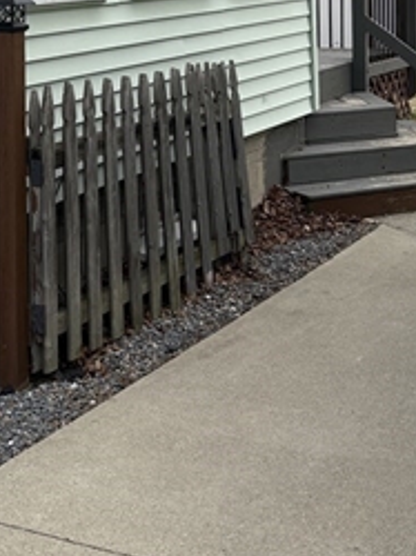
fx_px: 1284
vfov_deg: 23.2
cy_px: -31
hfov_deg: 18.0
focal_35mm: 80
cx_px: 22
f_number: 1.6
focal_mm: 5.96
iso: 50
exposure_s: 1/2985
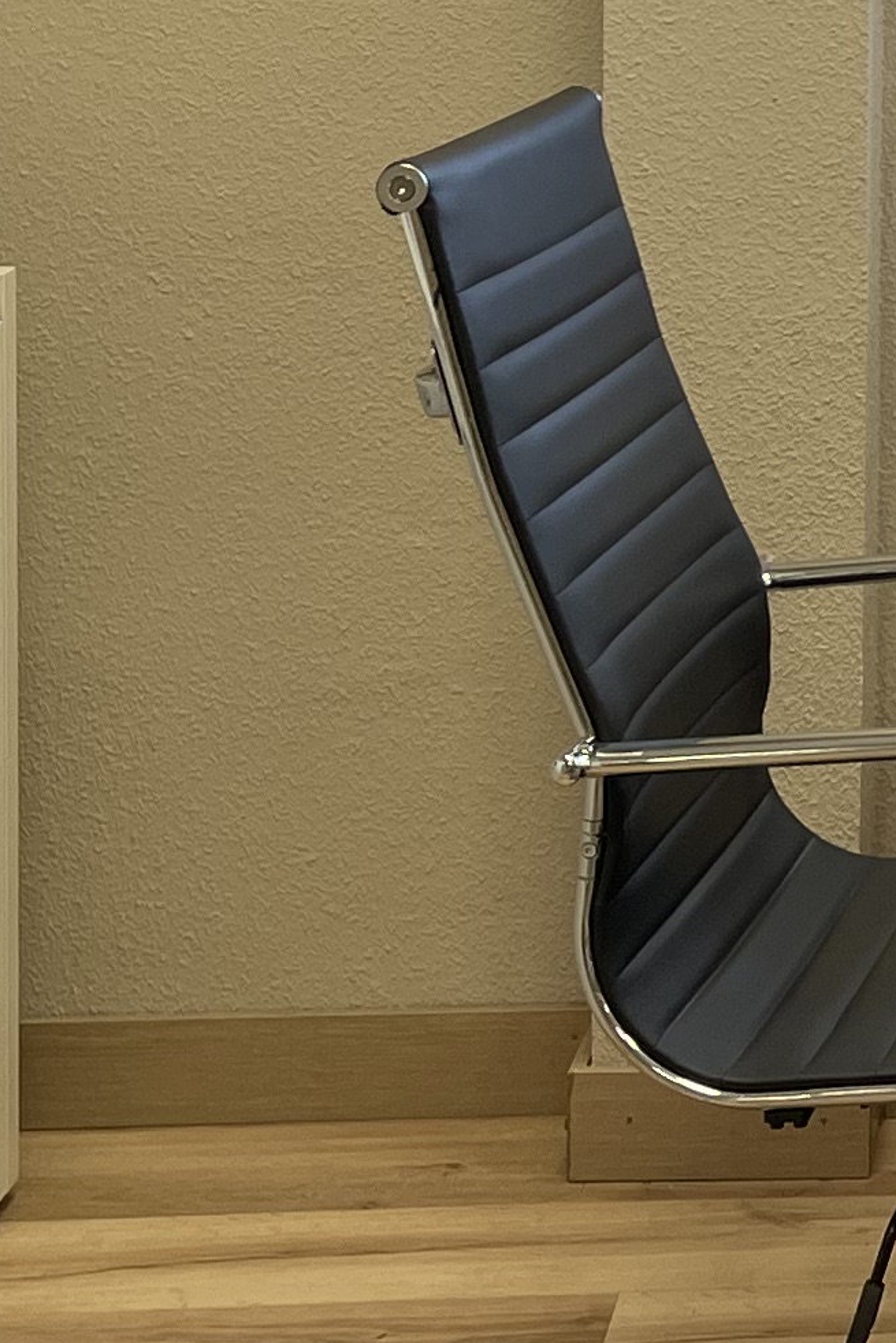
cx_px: 1802
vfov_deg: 17.9
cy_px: -62
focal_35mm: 111
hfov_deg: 11.2
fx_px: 4142
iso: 32
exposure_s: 1/130
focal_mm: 5.1
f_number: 1.6
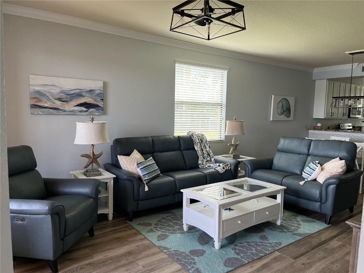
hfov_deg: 67.3
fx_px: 273
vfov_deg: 53.1
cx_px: 182
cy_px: 136
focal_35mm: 26
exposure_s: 1/120
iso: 125
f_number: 1.6
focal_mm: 5.1
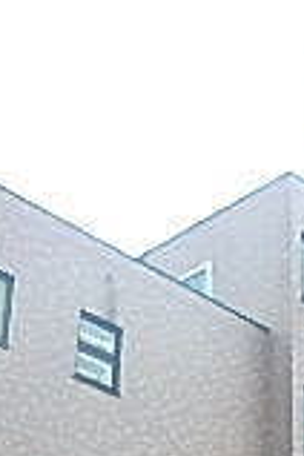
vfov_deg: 22.0
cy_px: 490
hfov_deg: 15.1
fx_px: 1115
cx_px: 350
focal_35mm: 88
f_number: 3.5
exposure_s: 1/400
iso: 125
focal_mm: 3.7
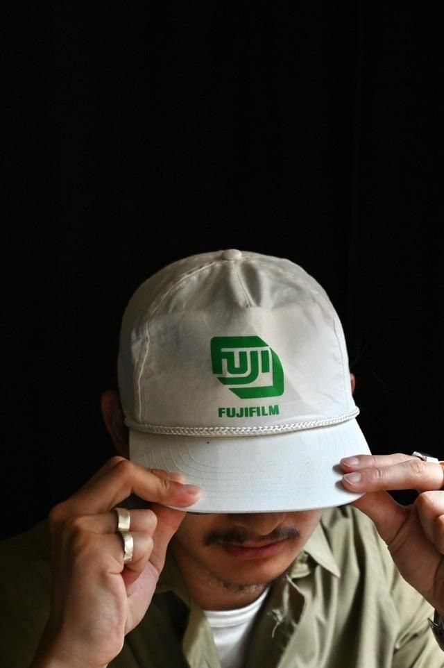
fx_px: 1260
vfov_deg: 29.7
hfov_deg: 20.0
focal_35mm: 68
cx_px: 222
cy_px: 334
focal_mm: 68
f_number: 6.3
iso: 3200
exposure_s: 1/40
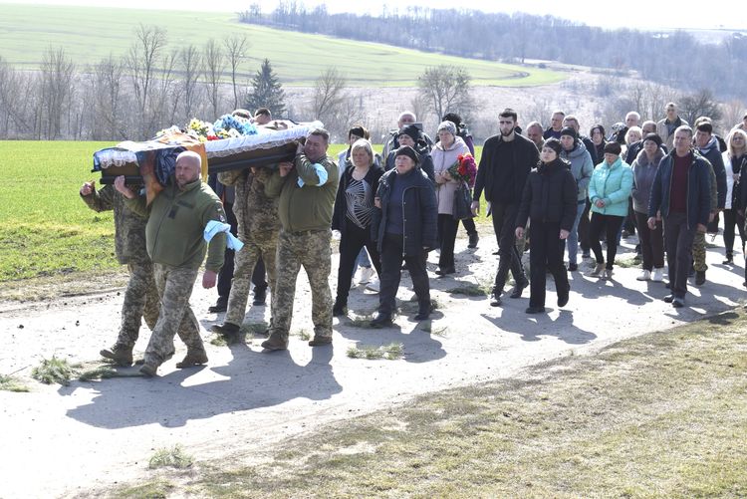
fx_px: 1713
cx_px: 374
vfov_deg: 16.6
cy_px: 250
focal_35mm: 82
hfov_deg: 24.6
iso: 200
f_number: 9
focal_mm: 55
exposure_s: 1/320
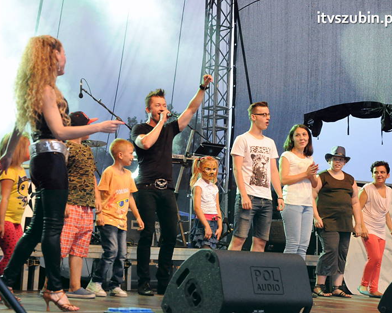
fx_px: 888
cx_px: 172
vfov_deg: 20.0
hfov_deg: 24.9
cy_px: 156
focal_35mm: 77
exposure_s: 1/125
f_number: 5.6
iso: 3200
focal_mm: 45
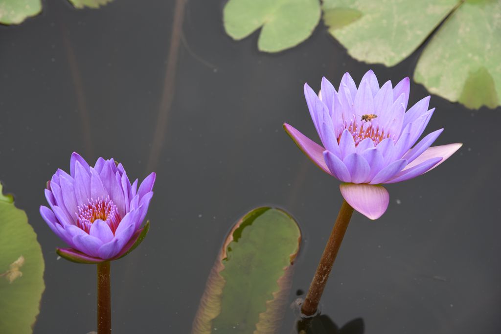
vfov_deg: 12.5
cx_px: 250
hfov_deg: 18.6
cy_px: 167
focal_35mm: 110
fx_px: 1531
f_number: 7.1
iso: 100
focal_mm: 110
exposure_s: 1/60
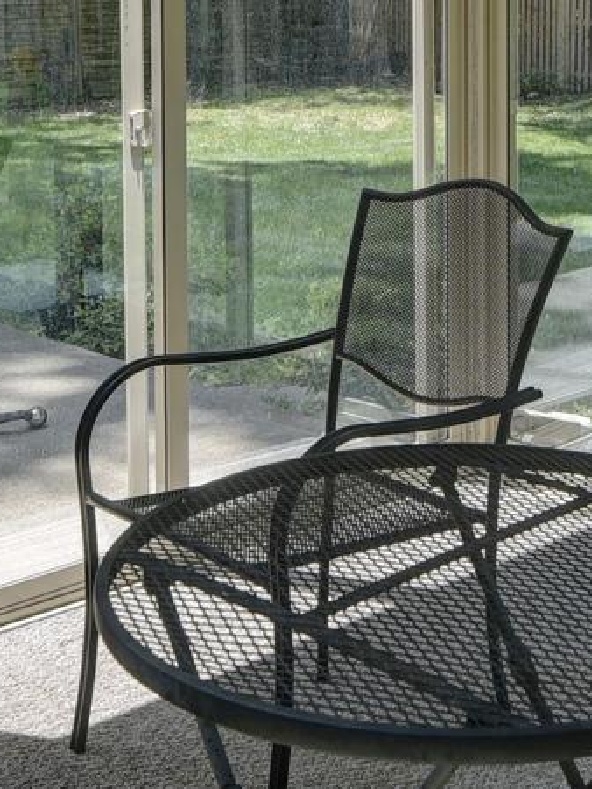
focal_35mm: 70
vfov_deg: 26.2
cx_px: 590
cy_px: -8
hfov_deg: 20.4
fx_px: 1595
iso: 200
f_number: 5.6
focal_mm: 16
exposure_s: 1/160
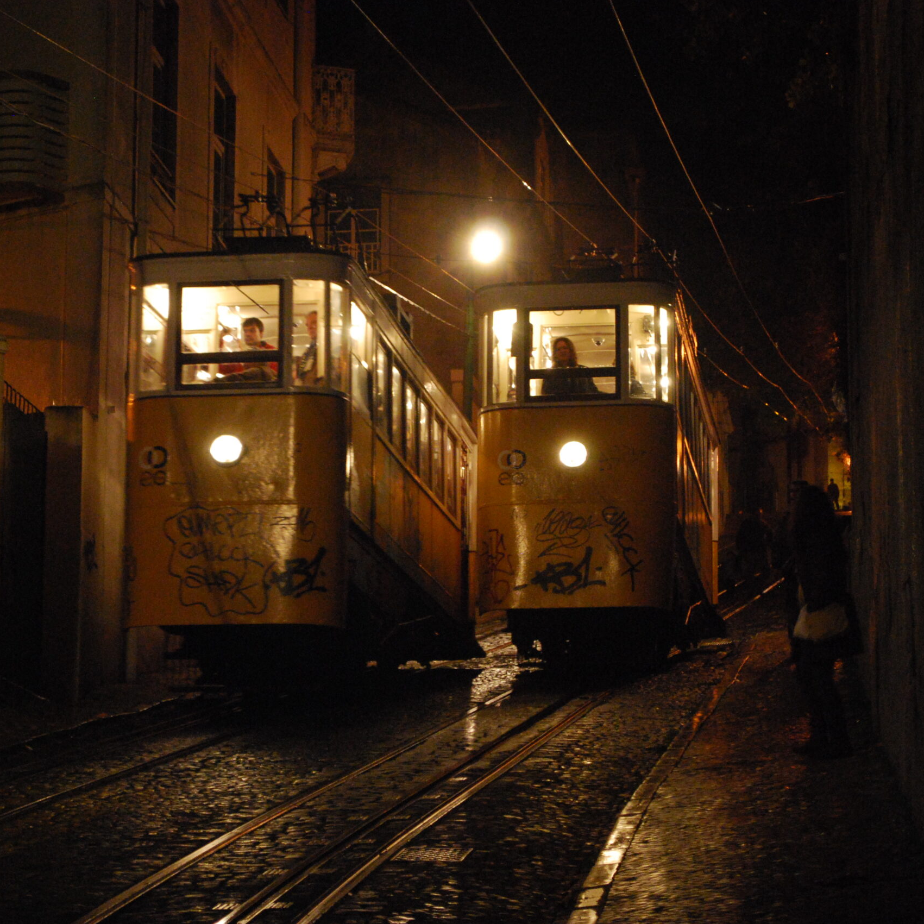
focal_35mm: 106
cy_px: 463
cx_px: 406
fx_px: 3190
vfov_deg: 16.5
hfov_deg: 16.5
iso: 1600
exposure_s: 1/15
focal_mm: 55
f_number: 5.6
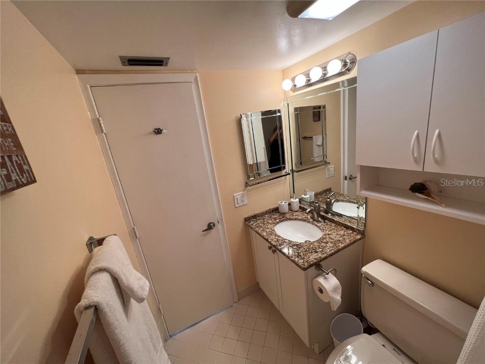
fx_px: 182
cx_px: 242
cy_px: 182
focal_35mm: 13
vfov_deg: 89.9
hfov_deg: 106.2
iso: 125
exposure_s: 1/120
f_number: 1.8
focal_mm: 1.57
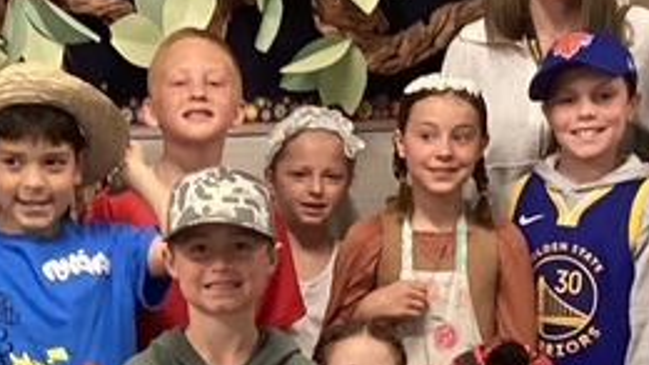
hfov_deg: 16.1
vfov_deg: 8.8
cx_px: 172
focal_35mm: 133
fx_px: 2288
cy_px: 585
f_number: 2.4
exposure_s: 1/40
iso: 320
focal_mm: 3.3
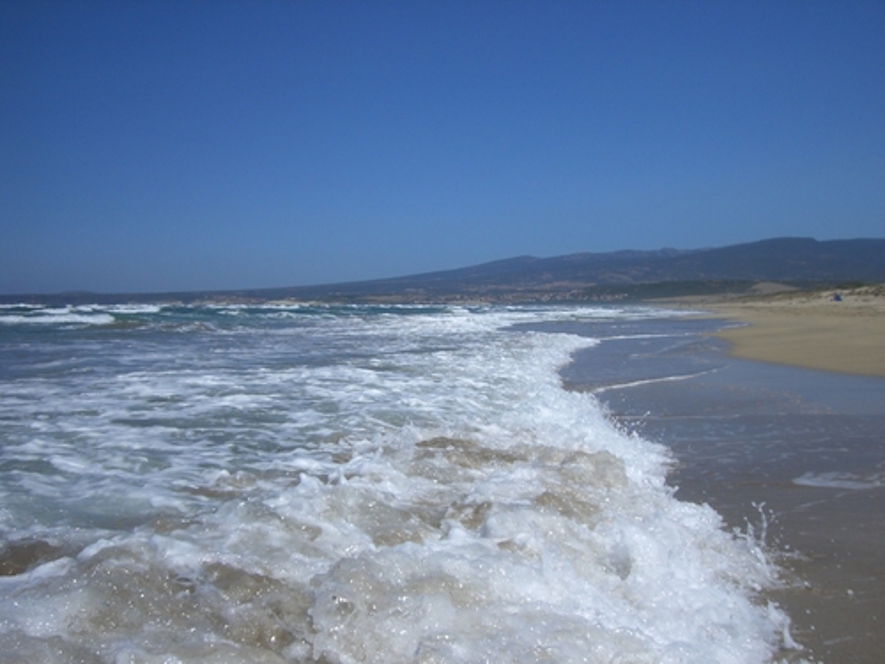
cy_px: 332
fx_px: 972
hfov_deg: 49.0
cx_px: 442
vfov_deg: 37.7
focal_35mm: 38
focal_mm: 6.2
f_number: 4.3
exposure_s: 1/2000
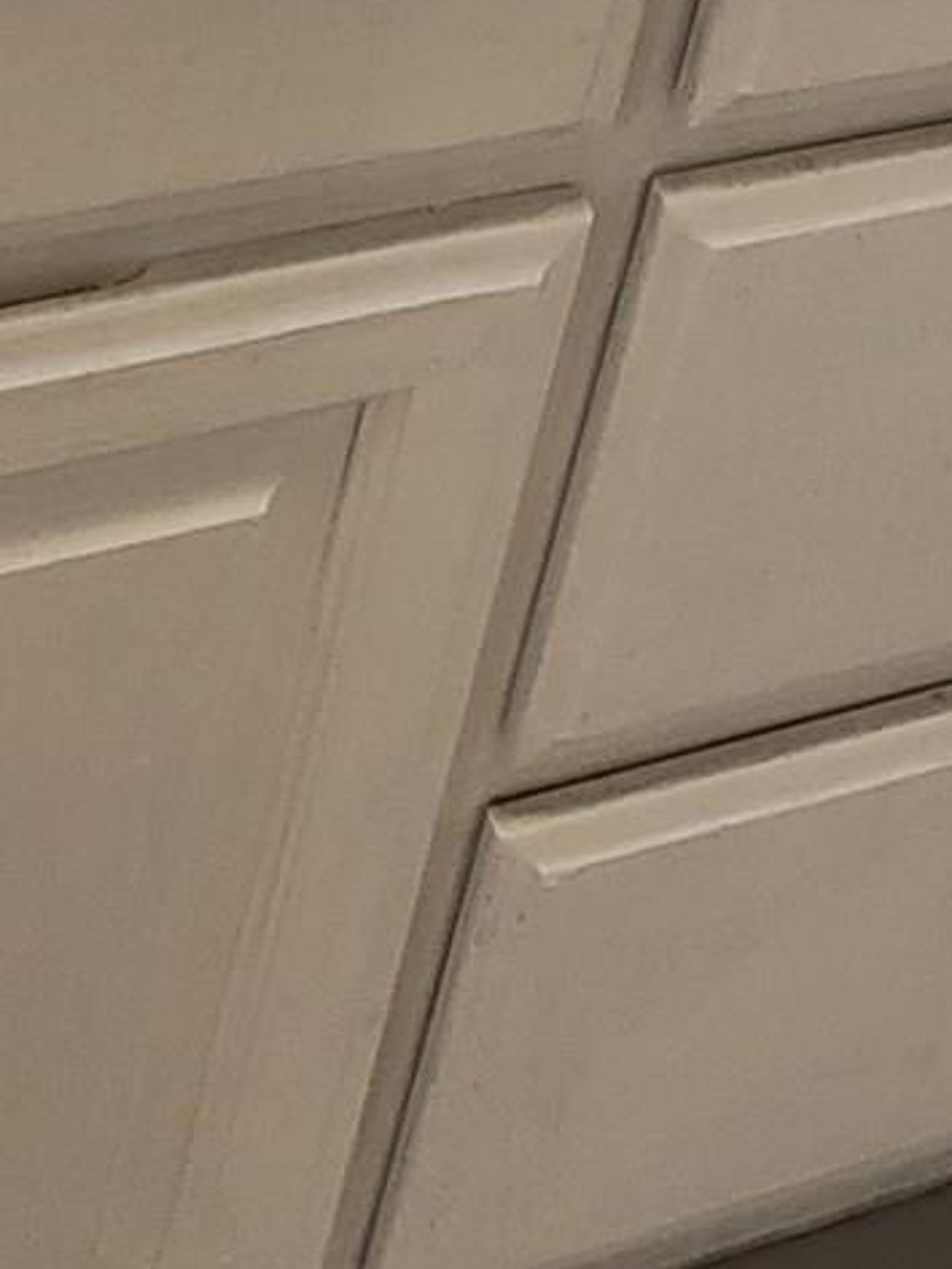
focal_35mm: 122
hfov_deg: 11.7
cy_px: -965
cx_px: 1376
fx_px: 4474
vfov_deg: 14.4
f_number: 1.7
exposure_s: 1/60
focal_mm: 4.71
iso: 1263
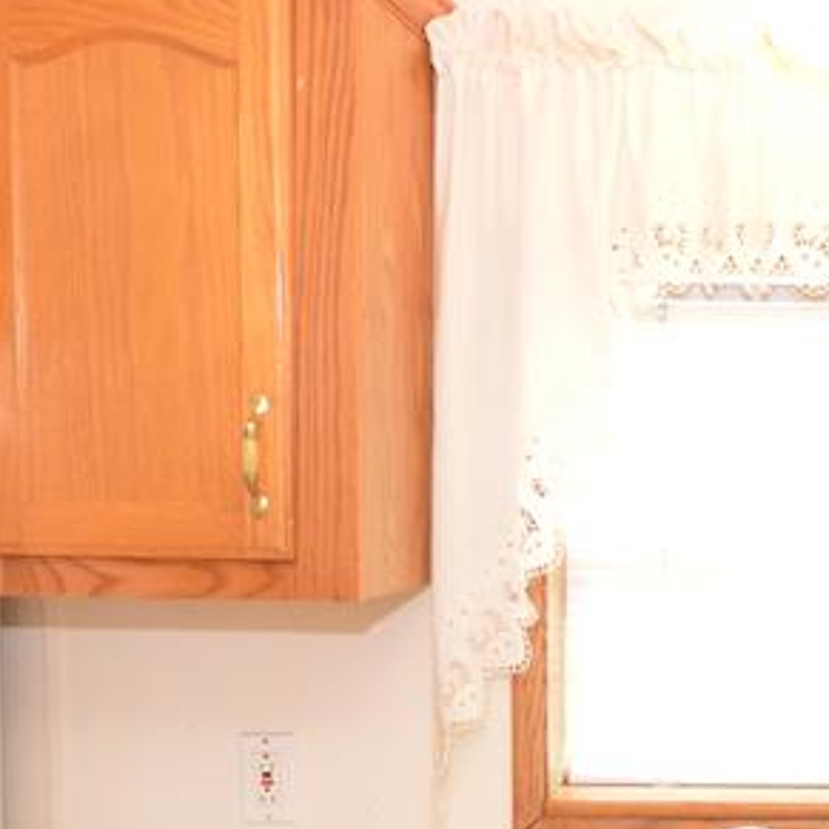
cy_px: 597
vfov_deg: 30.2
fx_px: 1517
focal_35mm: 56
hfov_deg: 28.3
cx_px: 863
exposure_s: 1/60
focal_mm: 10
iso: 400
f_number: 4
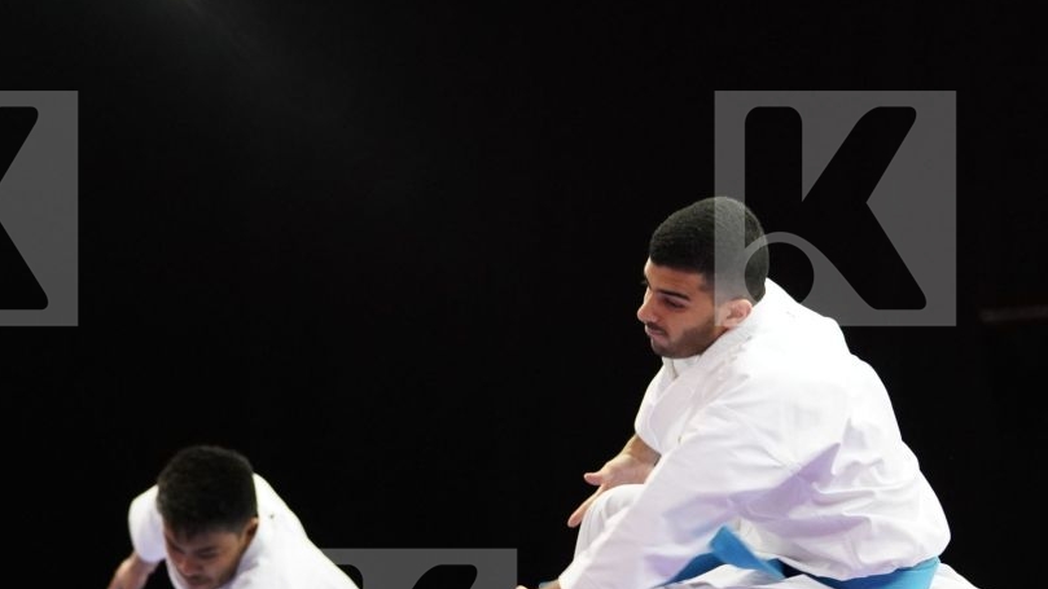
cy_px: 667
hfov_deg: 11.2
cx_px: 836
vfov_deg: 6.3
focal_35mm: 191
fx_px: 5307
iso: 3200
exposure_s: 1/500
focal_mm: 82
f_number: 2.8
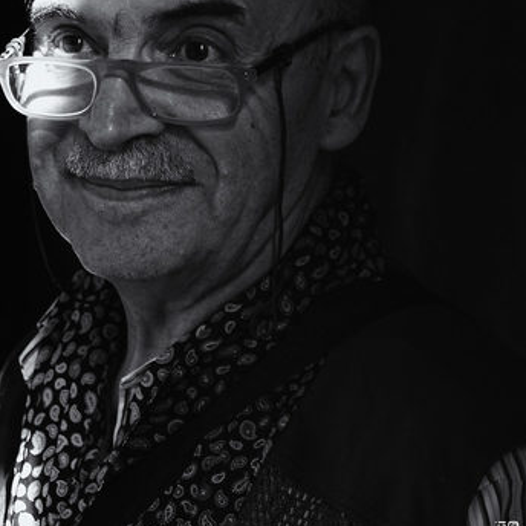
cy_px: 246
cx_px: 229
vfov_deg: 17.4
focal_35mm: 100
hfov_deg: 17.4
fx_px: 1715
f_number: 5.3
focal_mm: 45
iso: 800
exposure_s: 1/125
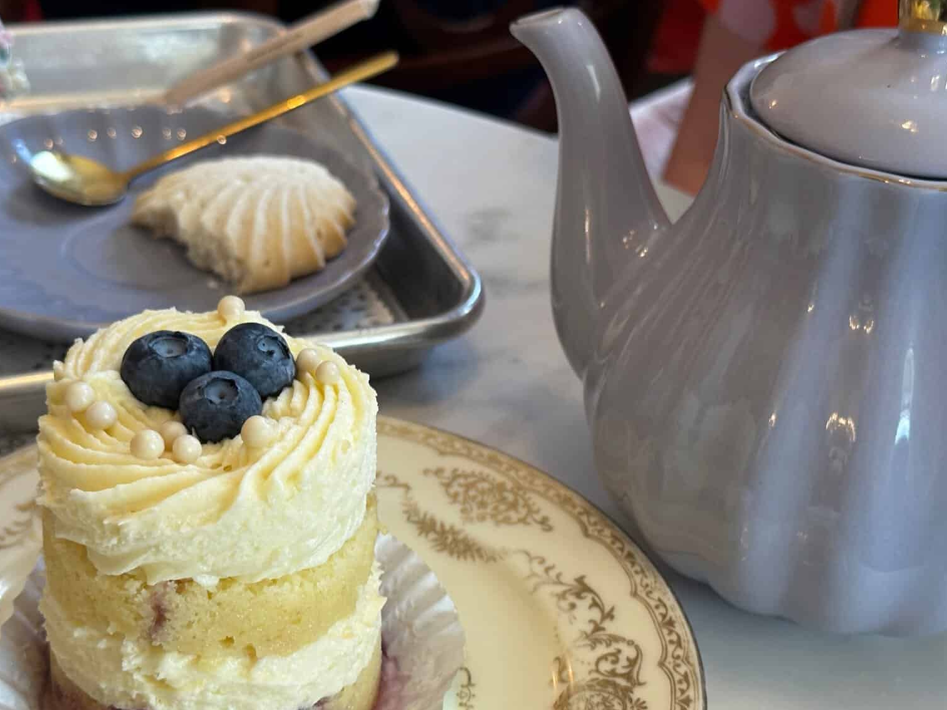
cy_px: 350
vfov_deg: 24.0
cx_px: 468
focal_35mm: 61
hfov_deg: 31.7
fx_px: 1668
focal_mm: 6.86
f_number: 1.78
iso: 80
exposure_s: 1/120
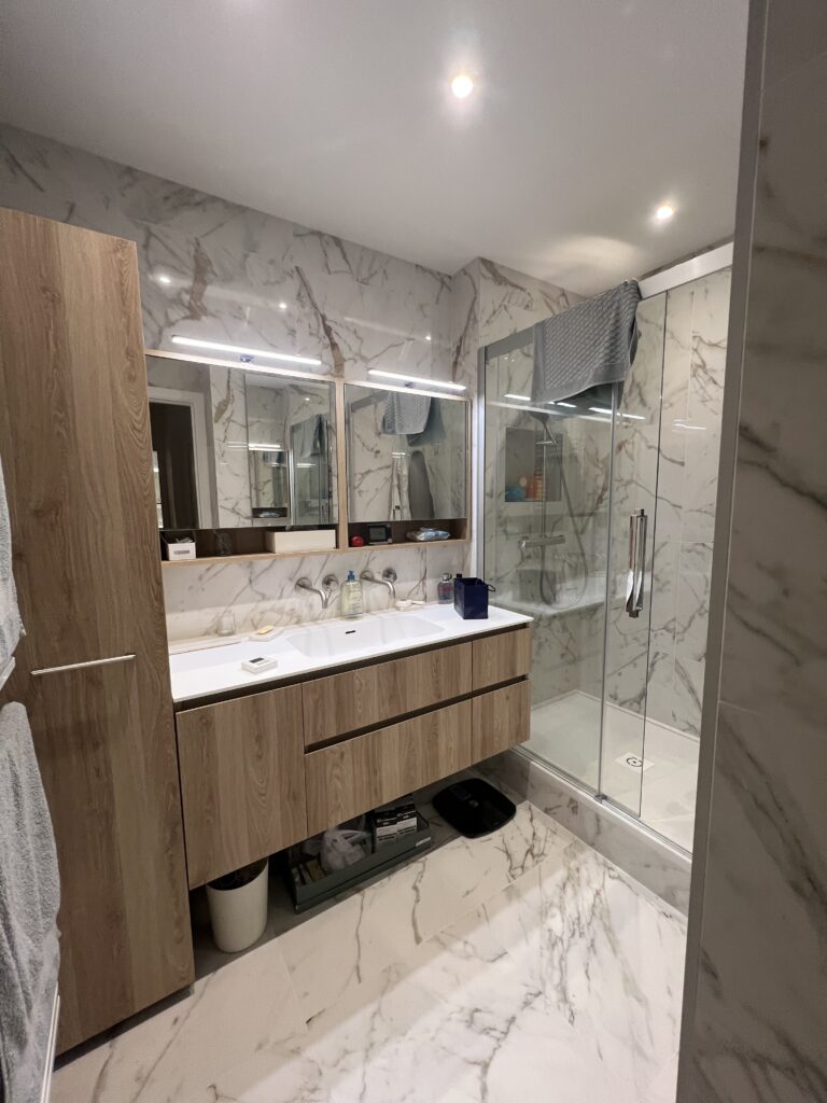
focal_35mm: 13
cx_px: 414
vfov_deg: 106.2
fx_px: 414
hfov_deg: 89.9
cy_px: 552
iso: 160
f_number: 1.8
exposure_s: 1/100
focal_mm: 1.57
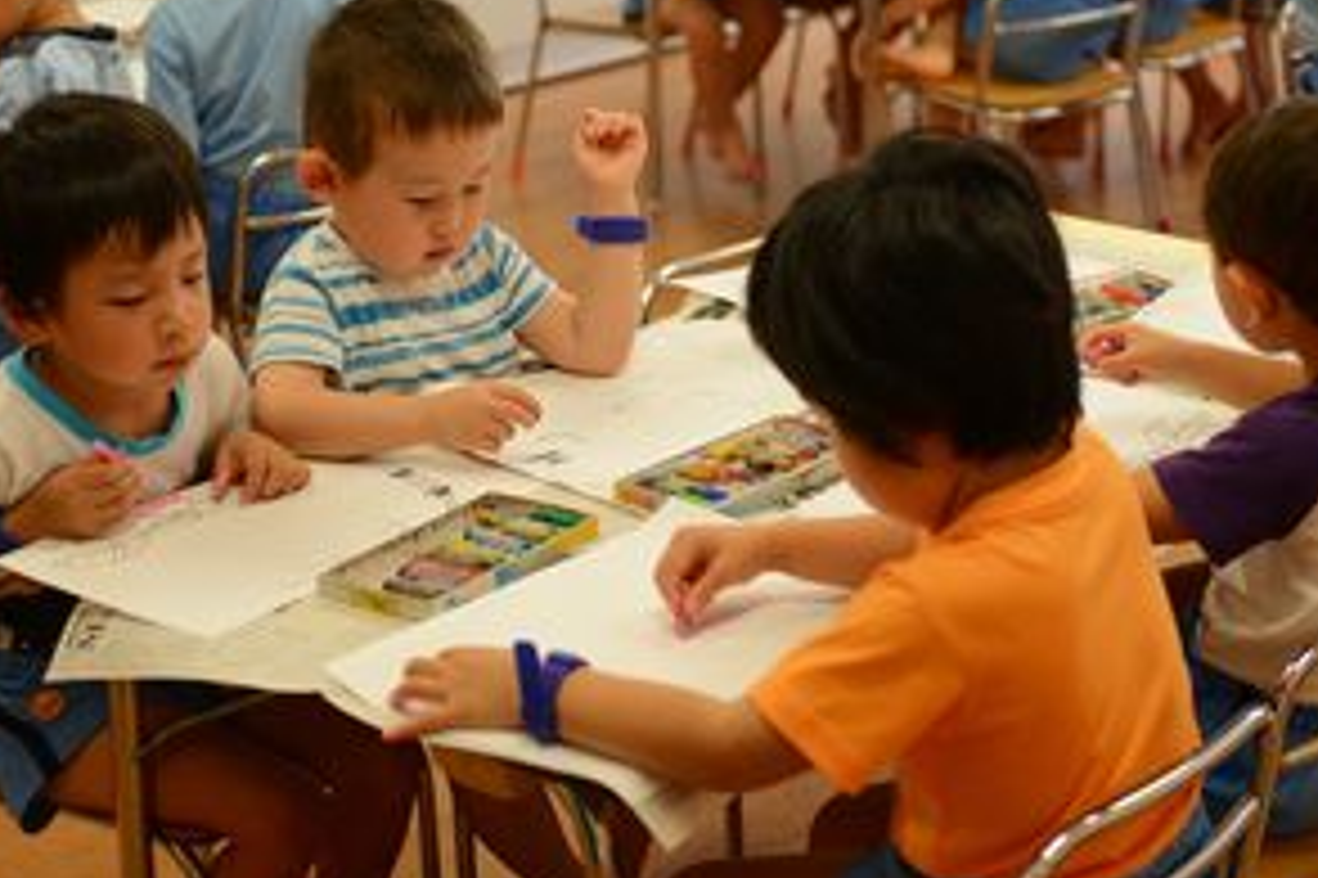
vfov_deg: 17.0
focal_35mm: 80
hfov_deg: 25.4
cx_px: 675
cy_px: 315
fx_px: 2927
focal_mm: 52
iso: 400
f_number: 3.2
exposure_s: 1/160
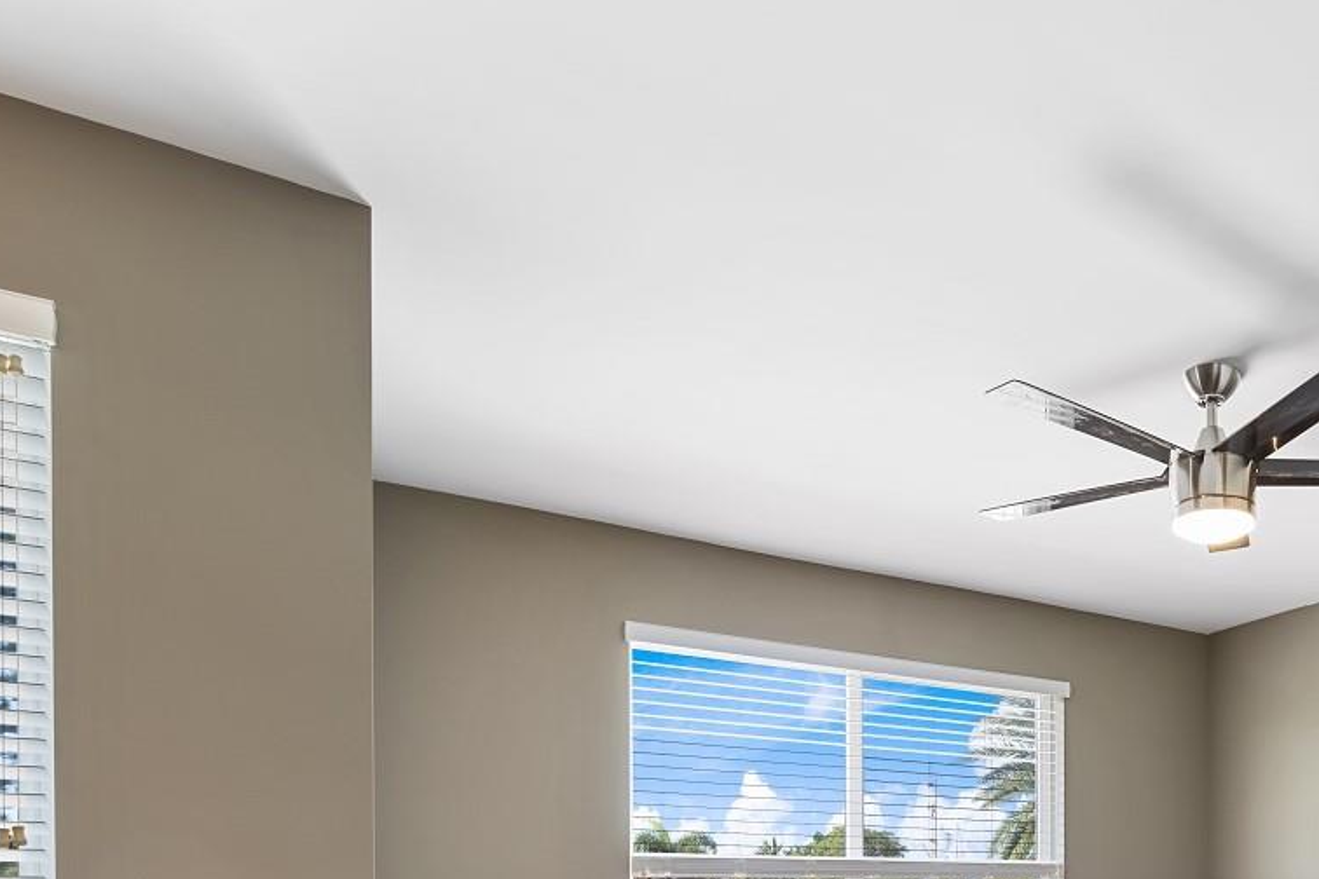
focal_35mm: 30
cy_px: 907
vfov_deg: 38.1
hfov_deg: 55.9
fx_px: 1099
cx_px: 1115
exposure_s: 1/5
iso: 320
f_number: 7.1
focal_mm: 14
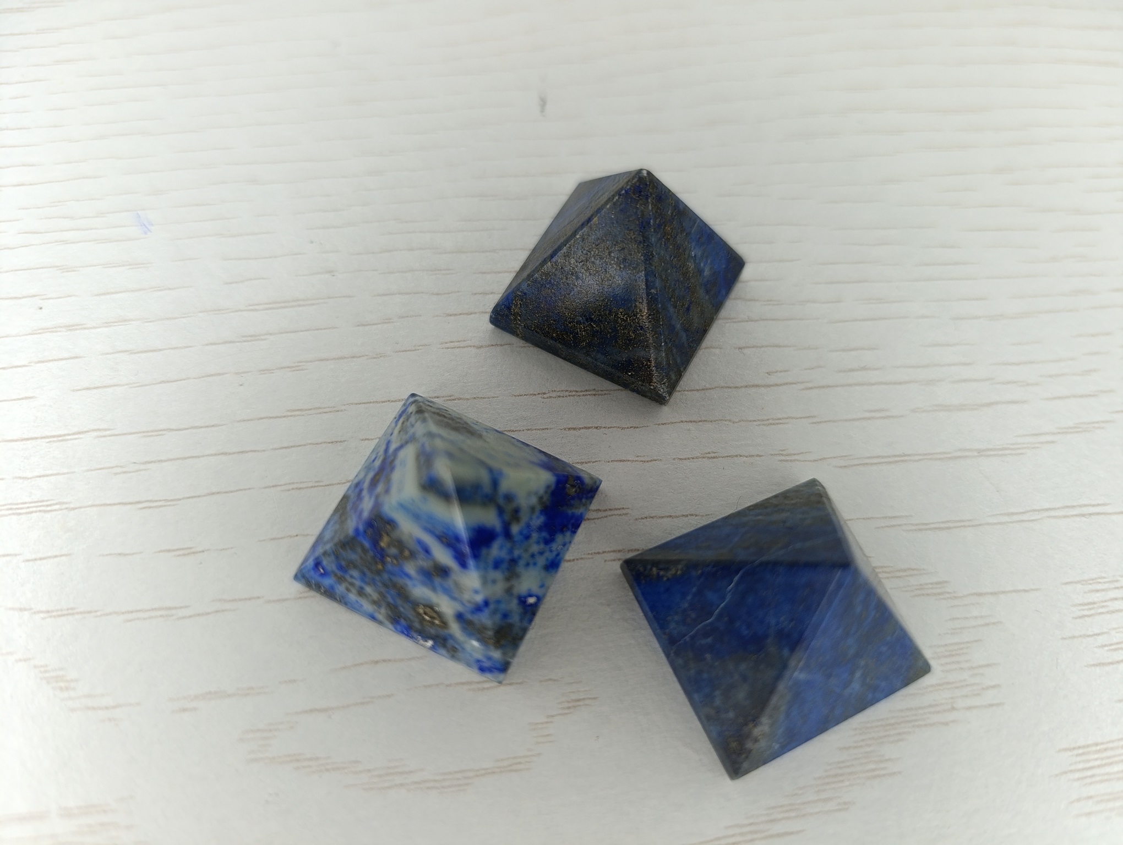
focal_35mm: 23
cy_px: 422
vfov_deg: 59.0
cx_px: 562
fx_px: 747
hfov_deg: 73.8
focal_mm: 6.14
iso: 125
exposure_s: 1/100
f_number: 1.6
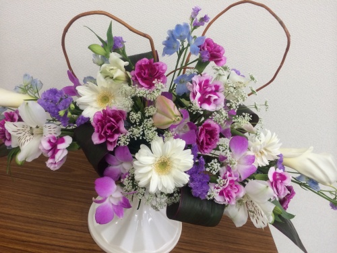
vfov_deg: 46.8
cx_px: 168
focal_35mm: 30
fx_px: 292
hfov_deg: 60.0
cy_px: 126
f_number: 2.2
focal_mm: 4.12
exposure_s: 1/30
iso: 40
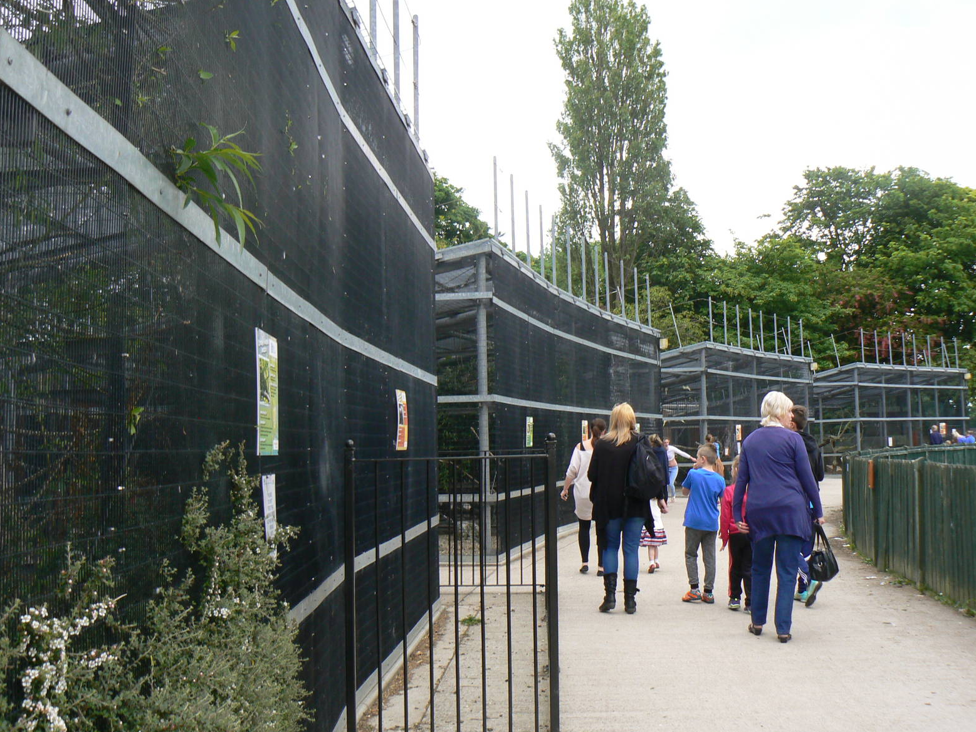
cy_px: 365
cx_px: 489
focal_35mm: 37
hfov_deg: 50.1
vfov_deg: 38.7
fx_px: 1043
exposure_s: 1/100
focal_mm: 6
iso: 80
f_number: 5.6
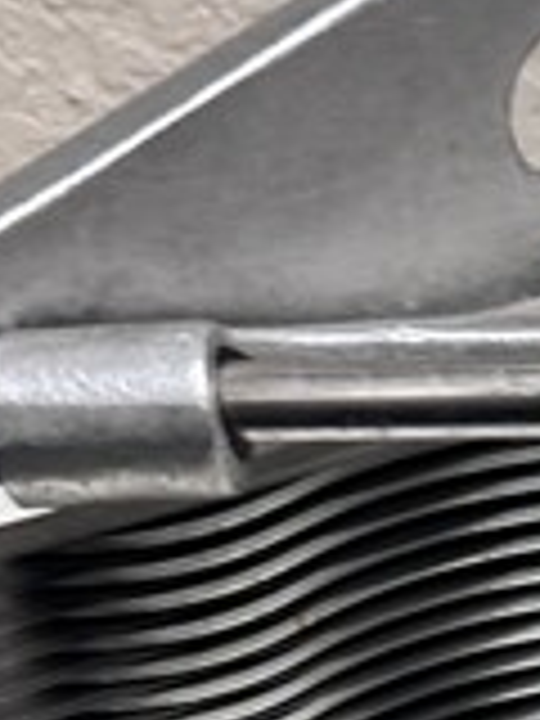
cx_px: 747
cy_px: 979
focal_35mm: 122
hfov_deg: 11.7
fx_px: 2538
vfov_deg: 15.3
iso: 160
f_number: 1.78
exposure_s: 1/60
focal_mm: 6.86
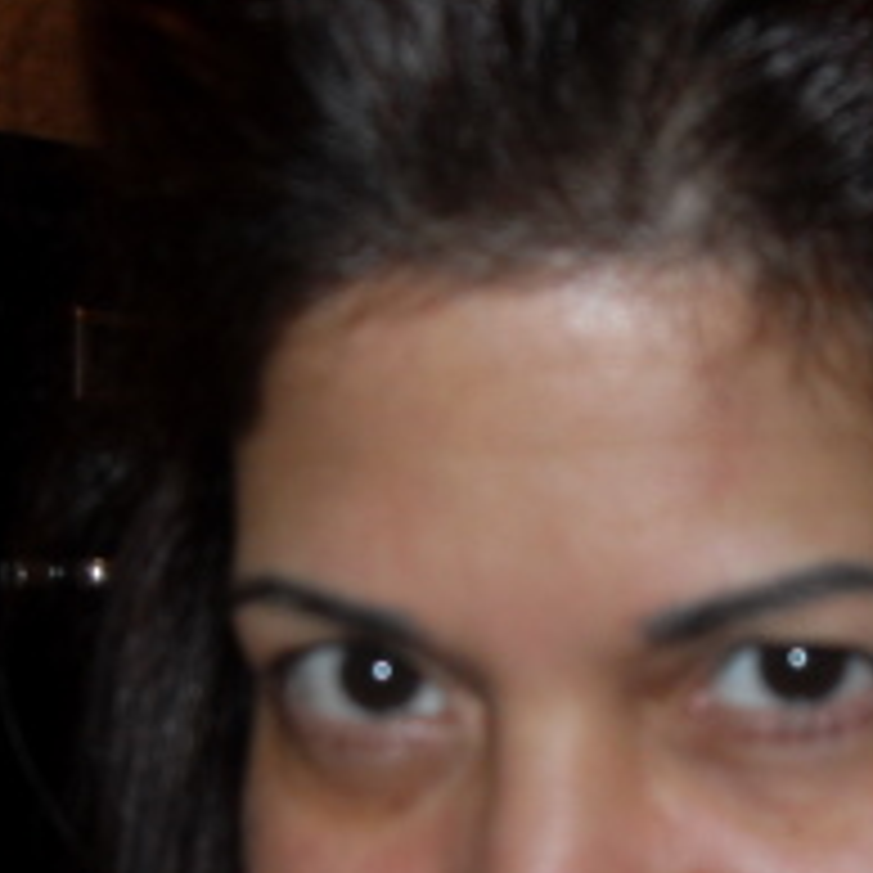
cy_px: 619
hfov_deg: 22.7
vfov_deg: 22.6
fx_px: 2168
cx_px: 585
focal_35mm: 76
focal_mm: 6.3
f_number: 2.8
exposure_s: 1/45
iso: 100
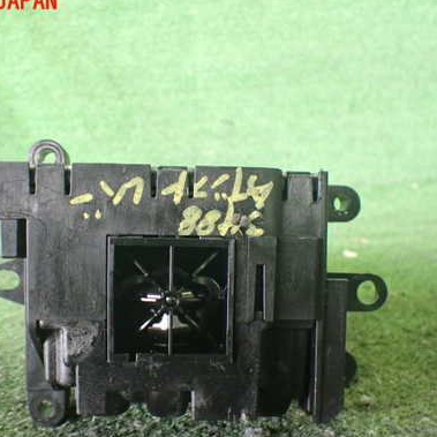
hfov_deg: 40.0
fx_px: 600
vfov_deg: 40.0
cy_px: 247
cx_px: 194
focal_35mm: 42
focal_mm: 5.4
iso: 800
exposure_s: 1/40
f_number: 2.3
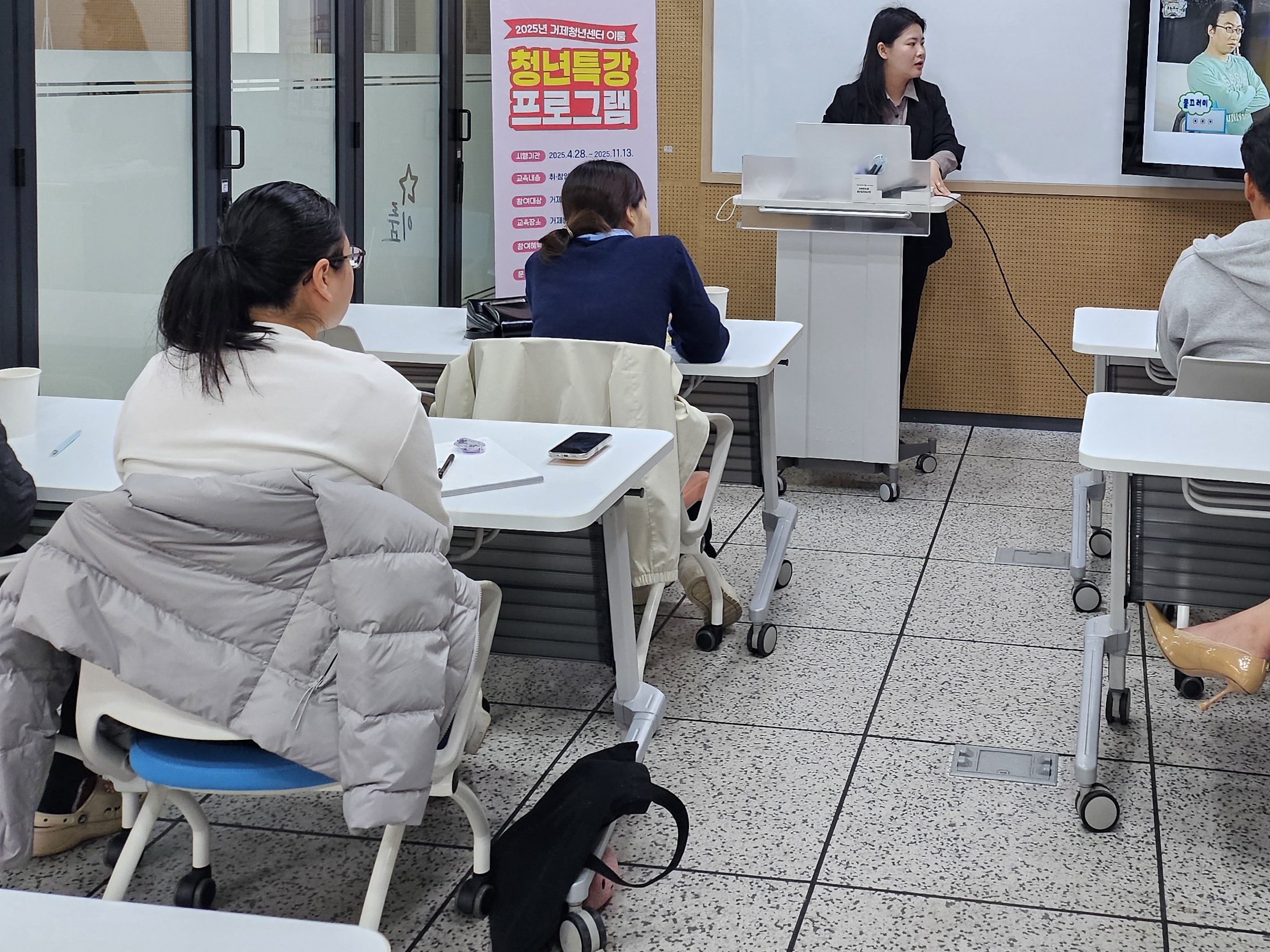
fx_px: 1541
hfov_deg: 44.1
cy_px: 142
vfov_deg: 33.0
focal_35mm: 42
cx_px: 856
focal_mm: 5
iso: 160
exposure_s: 1/120
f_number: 1.8
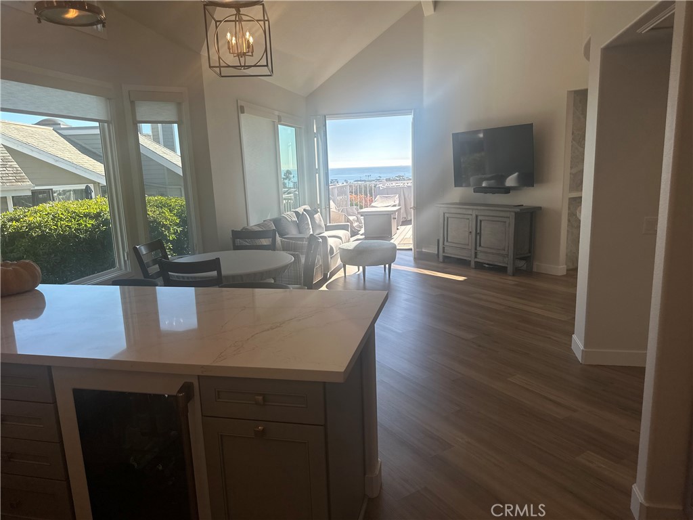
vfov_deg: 56.8
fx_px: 480
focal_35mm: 24
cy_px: 260
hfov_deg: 71.6
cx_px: 346
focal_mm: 6.86
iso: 80
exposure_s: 1/1916
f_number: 1.78
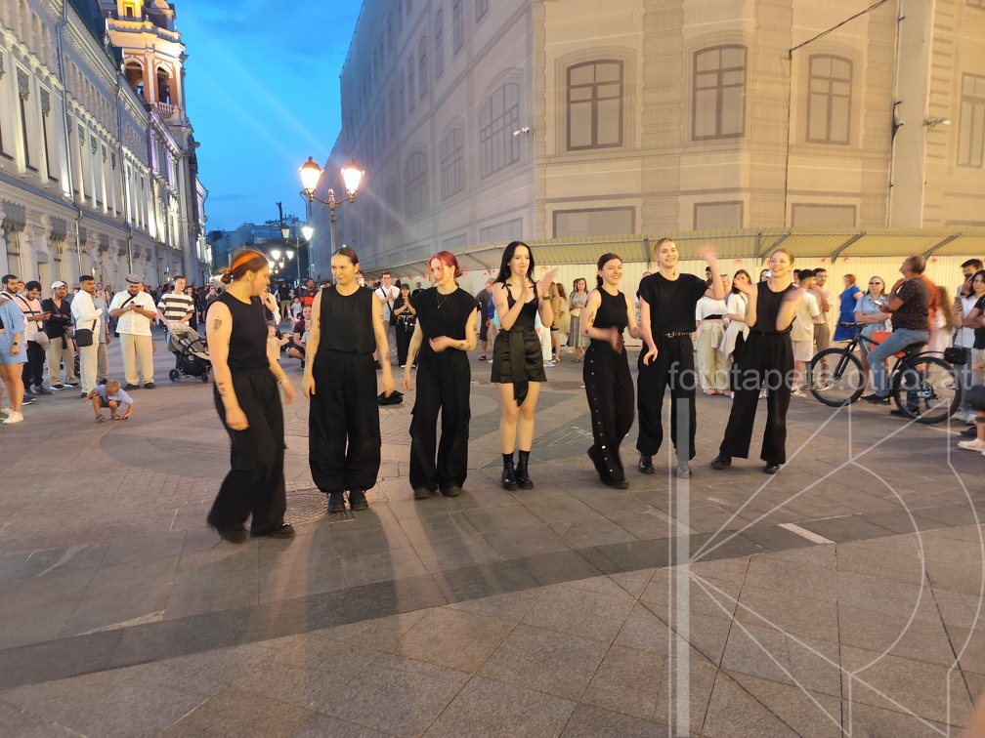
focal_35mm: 23
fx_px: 654
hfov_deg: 73.9
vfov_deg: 58.9
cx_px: 492
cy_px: 369
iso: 1000
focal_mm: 6.19
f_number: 1.65
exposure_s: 1/25
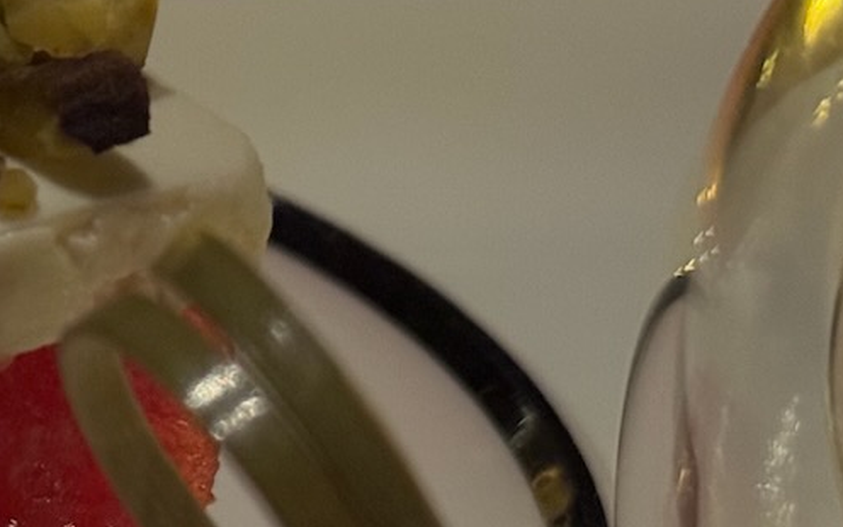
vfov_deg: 8.5
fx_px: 3538
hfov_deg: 13.0
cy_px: 477
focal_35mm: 154
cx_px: -320
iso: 800
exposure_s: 1/19
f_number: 1.78
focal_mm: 6.76
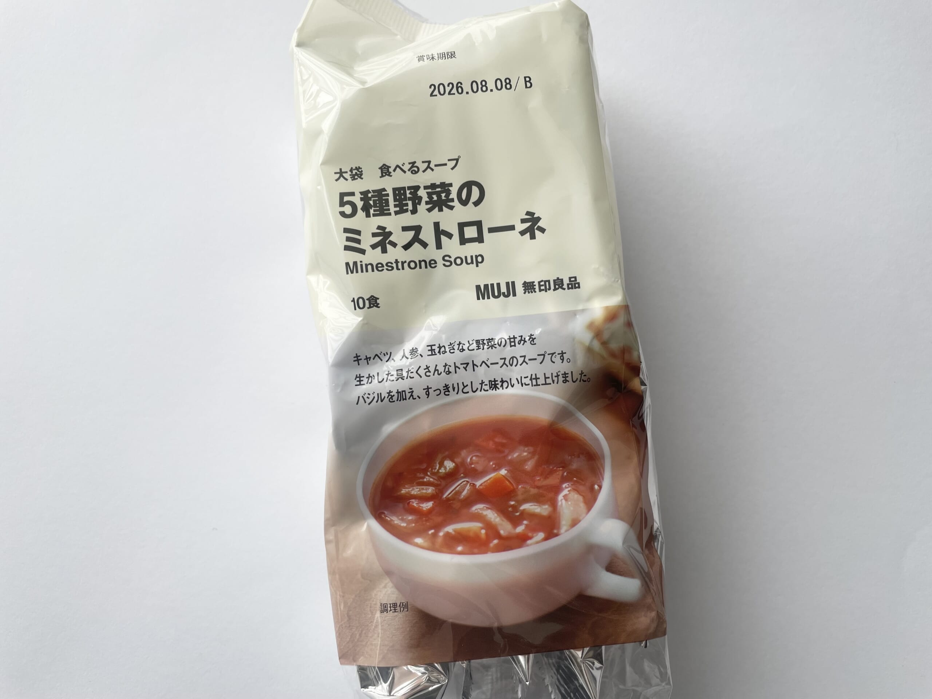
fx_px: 700
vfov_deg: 53.1
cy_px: 350
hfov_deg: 67.3
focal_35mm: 26
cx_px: 466
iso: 32
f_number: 1.6
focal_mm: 4.2
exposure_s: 1/269
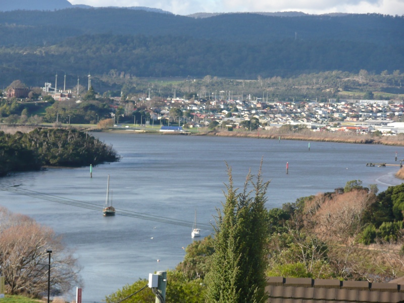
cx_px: 202
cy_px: 152
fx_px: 1984
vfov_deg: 8.7
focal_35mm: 170
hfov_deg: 11.6
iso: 100
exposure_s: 1/250
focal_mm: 27.9
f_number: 4.8
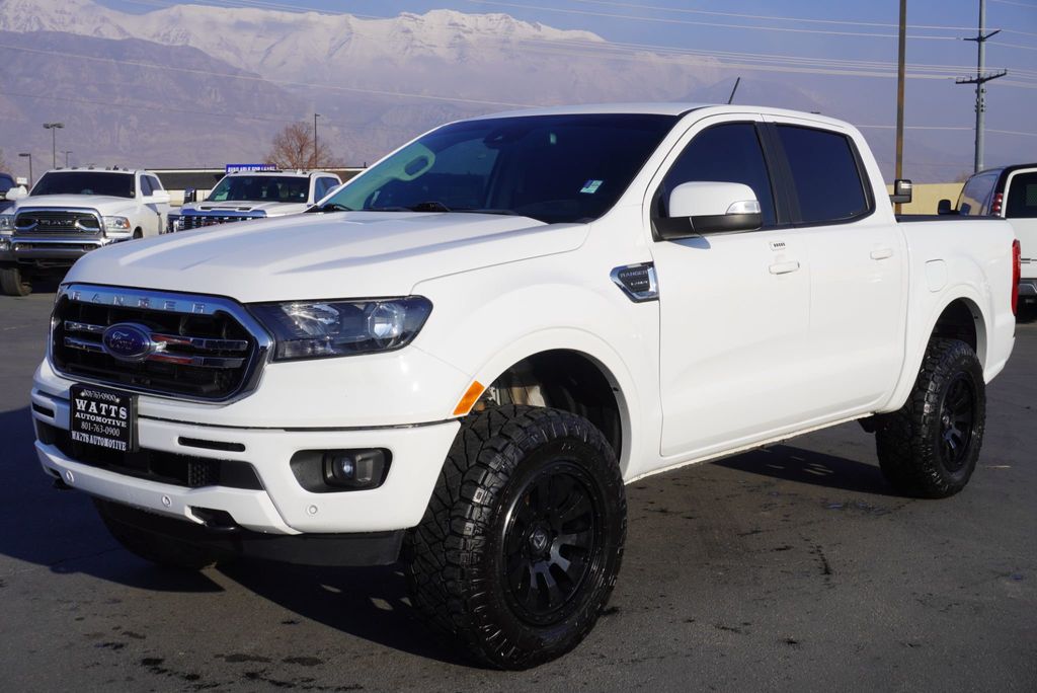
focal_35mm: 44
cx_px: 518
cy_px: 346
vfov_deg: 30.9
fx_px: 1254
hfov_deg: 44.9
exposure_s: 1/200
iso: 100
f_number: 11
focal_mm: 29
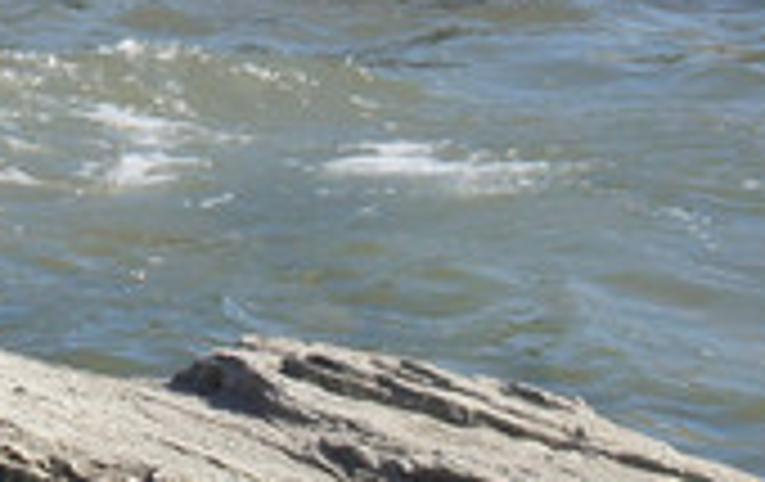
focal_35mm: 421
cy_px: -928
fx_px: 8786
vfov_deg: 3.1
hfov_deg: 5.0
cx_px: -58
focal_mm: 39
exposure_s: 1/125
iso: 200
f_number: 13
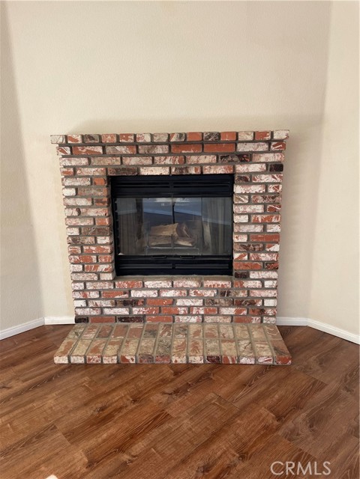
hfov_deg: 53.1
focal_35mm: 26
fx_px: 361
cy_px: 240
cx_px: 180
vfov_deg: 67.3
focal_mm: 4.2
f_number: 1.6
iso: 80
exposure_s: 1/121
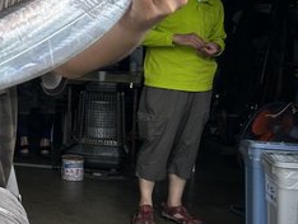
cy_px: 71
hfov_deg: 23.8
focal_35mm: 71
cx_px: -99
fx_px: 612
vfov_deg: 20.7
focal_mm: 5.7
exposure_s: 1/1869
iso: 50
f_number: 1.5
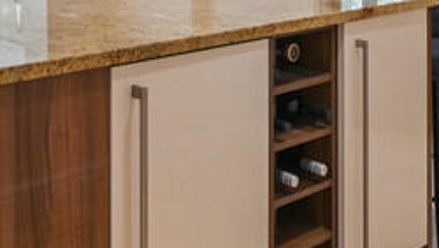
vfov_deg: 18.2
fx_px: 699
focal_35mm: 60
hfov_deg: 32.1
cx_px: 0
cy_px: -106
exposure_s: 1/6
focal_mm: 14
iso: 400
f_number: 8
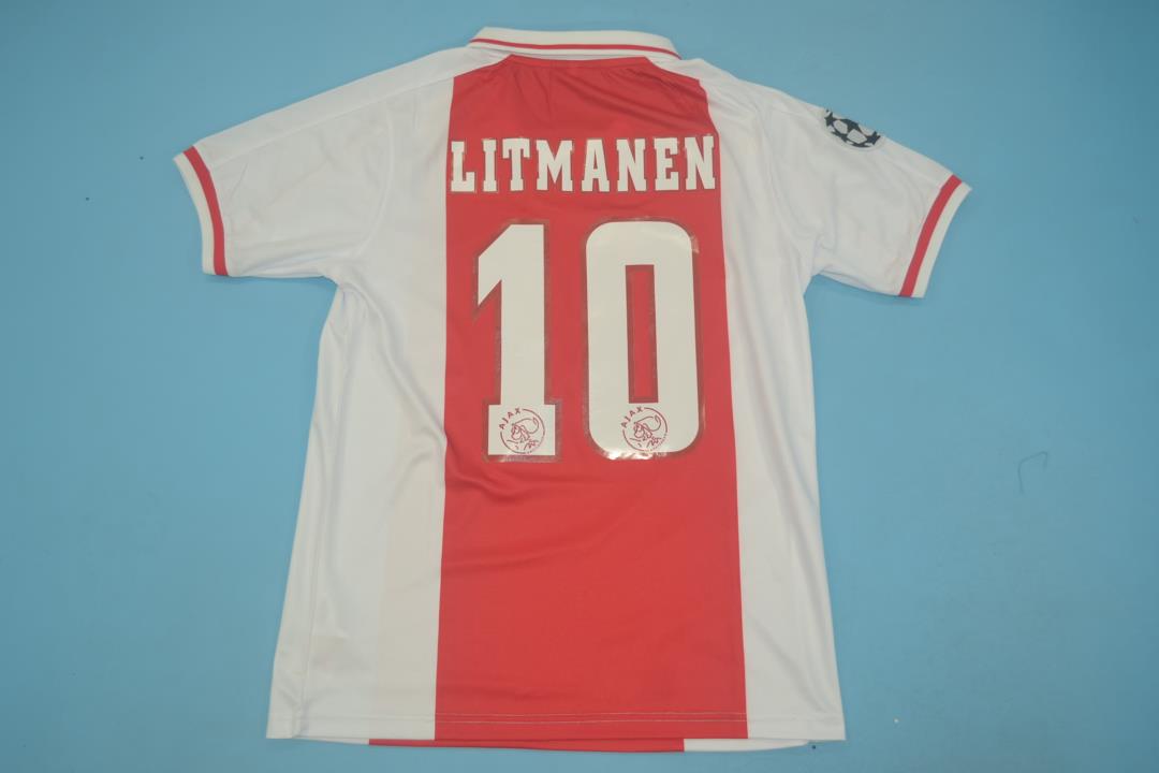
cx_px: 580
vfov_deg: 40.0
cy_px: 386
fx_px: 1062
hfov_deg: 57.2
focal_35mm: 33
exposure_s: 1/200
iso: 200
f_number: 4
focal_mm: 22
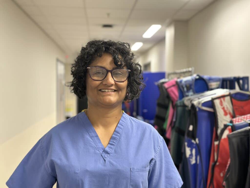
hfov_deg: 39.7
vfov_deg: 30.3
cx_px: 125
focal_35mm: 48
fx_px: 347
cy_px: 94
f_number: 1.78
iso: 160
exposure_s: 1/50
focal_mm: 6.86
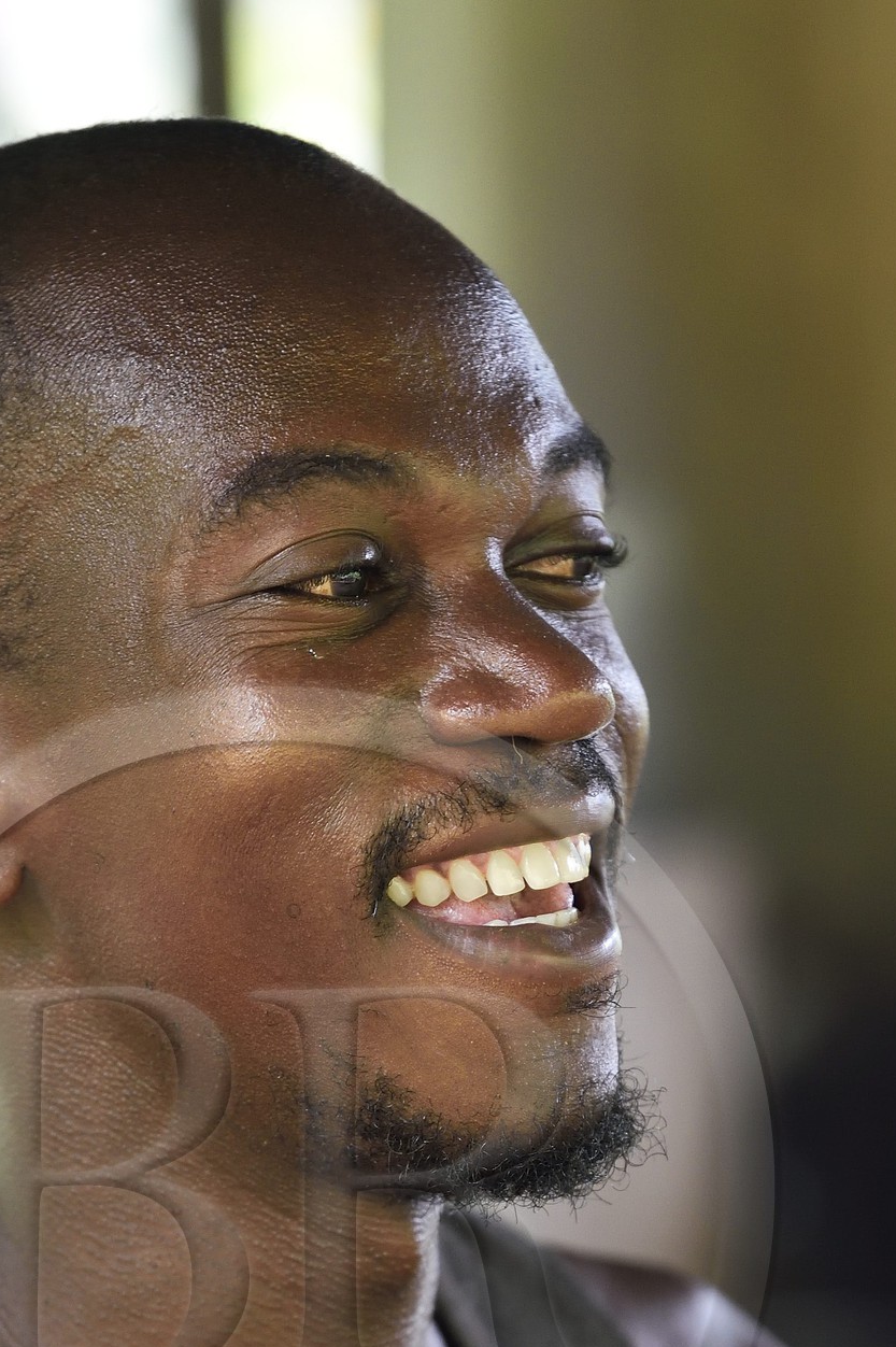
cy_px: 1189
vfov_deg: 5.4
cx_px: 274
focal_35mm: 384
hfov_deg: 3.6
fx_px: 14355
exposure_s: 1/100
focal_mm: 200
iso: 1600
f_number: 3.2
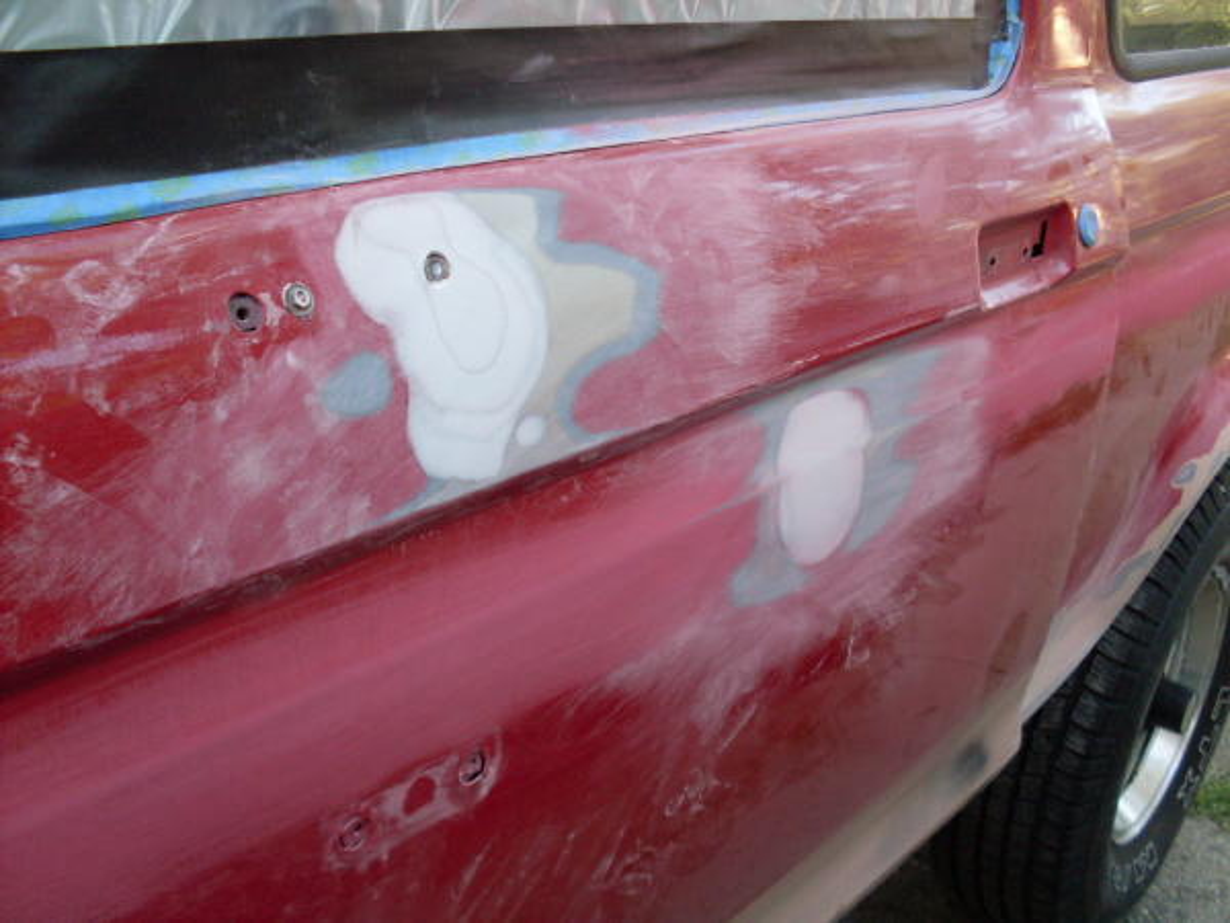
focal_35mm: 38
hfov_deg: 49.0
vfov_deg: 37.7
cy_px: 462
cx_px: 615
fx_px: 1350
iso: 100
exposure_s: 1/60
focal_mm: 6.3
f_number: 2.8
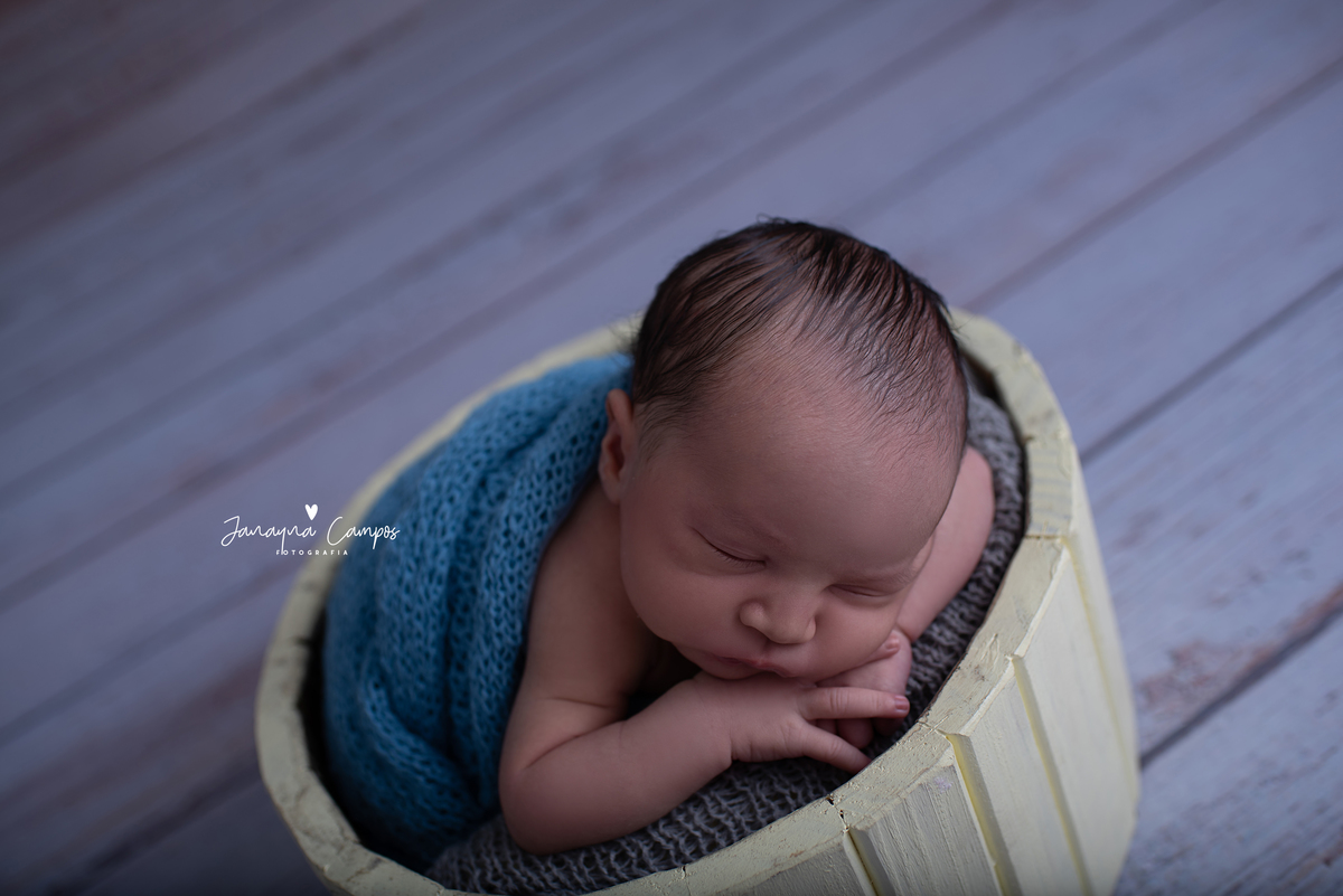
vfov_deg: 37.9
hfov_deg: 54.4
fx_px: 1306
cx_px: 672
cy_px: 448
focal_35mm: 35
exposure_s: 1/200
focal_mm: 35
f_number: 2.8
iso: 50
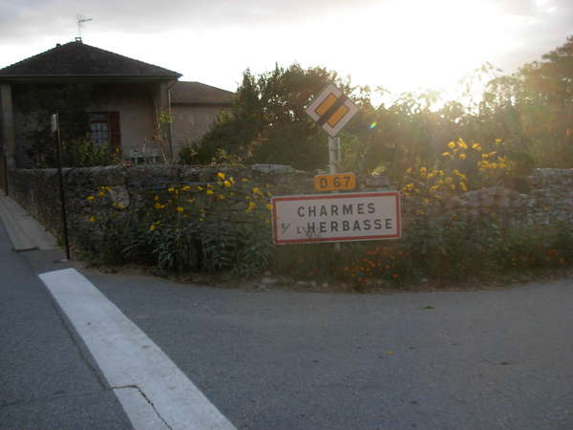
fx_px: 629
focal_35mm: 38
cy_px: 215
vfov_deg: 37.7
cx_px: 286
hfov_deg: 49.0
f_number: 2.9
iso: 79
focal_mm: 6.3
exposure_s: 1/304
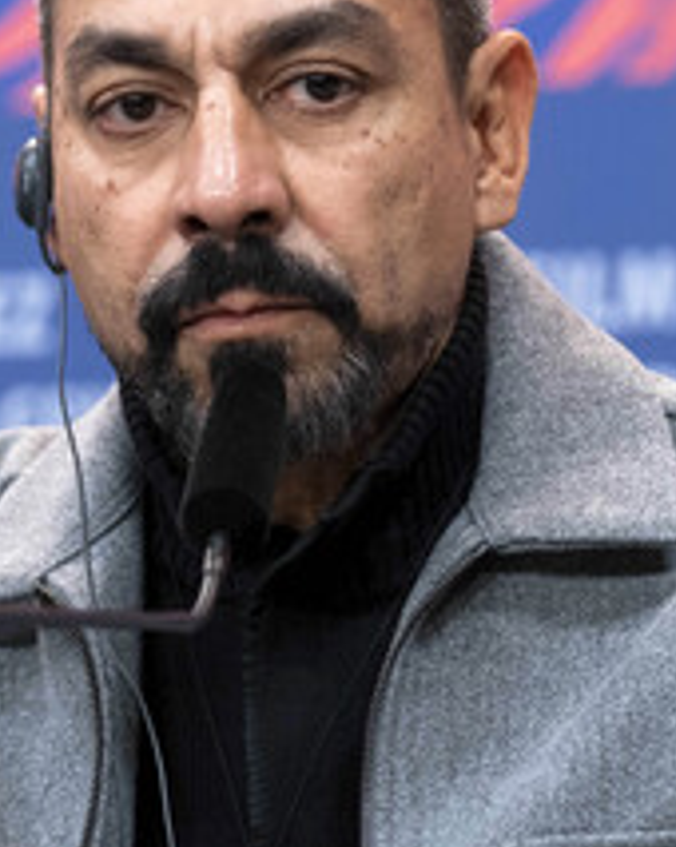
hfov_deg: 5.5
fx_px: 7063
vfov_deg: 6.9
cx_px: 280
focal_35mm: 282
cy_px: 390
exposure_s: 1/210
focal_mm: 94.5
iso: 1250
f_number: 3.2
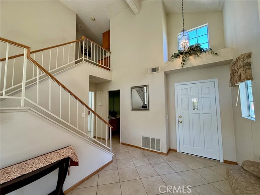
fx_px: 105
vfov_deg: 85.7
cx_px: 130
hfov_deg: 102.1
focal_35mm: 14
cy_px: 98
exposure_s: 1/120
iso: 200
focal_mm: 2.22
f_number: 2.2
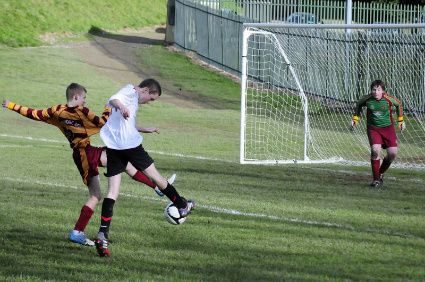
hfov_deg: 16.7
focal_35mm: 123
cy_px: 141
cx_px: 212
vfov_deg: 11.1
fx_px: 1450
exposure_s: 1/8000
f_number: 4.5
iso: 1600
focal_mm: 82
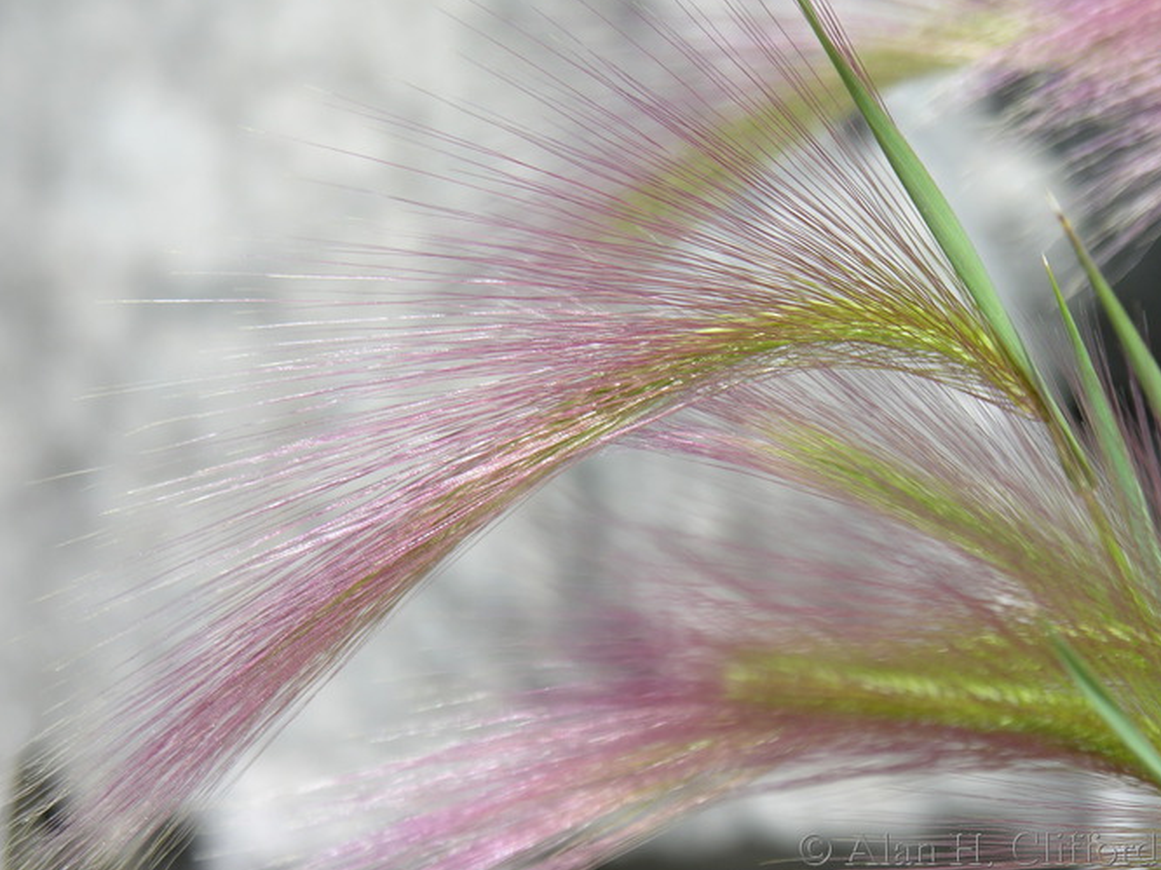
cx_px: 596
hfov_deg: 10.8
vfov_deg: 8.1
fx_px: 6169
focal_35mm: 184
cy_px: 433
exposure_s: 1/384
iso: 50
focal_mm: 44.5
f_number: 4
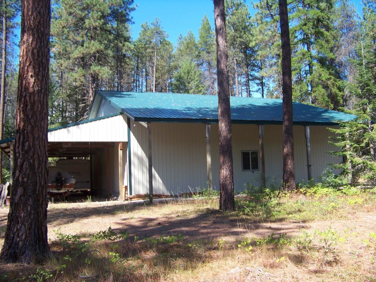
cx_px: 188
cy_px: 141
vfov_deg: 39.7
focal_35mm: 36
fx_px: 391
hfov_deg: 51.4
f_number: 2.8
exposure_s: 1/320
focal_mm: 5.85
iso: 64
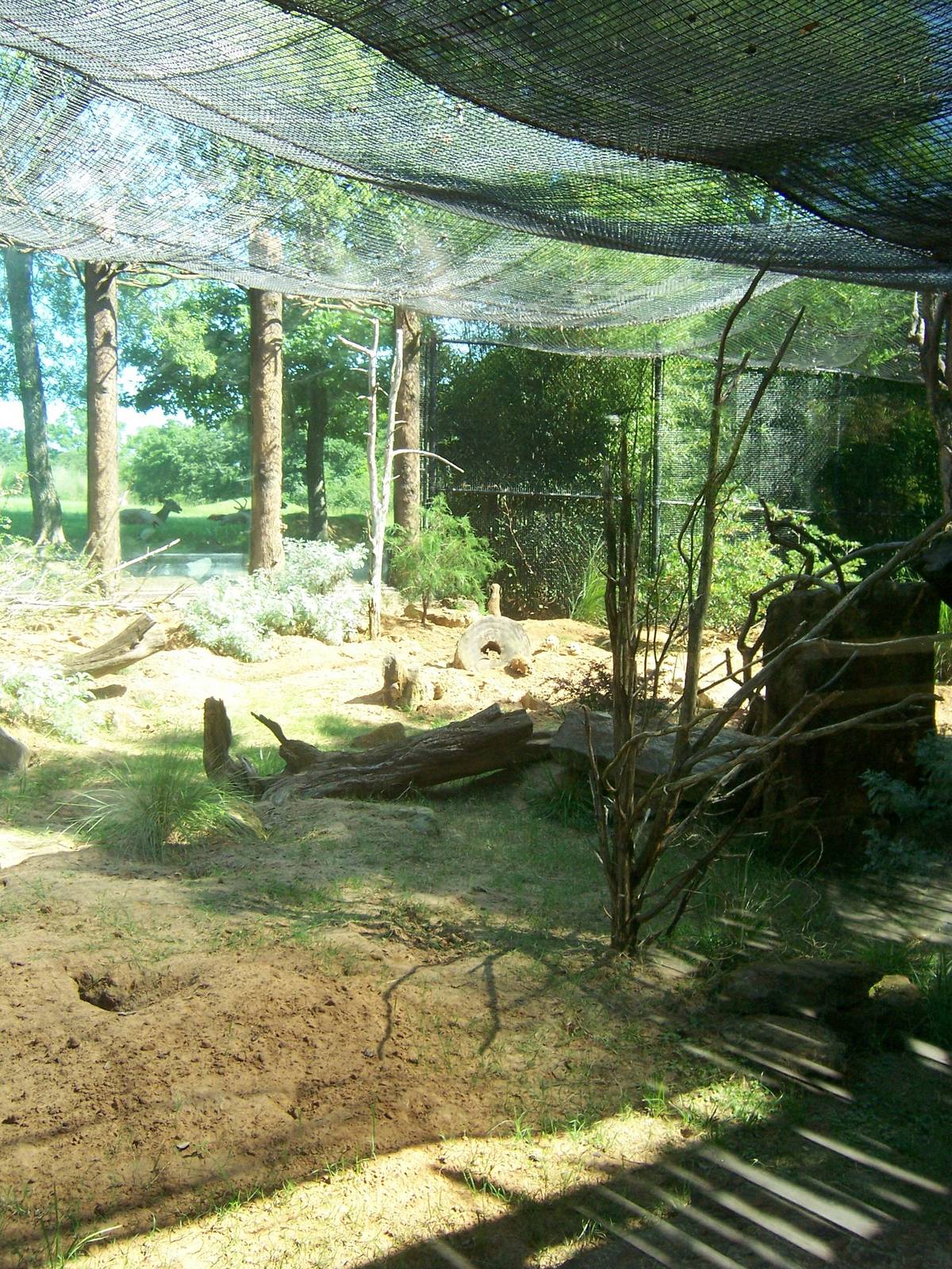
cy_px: 634
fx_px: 1210
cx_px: 476
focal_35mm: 33
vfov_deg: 55.4
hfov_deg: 42.9
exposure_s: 1/180
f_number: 3.4
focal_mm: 5.5
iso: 140
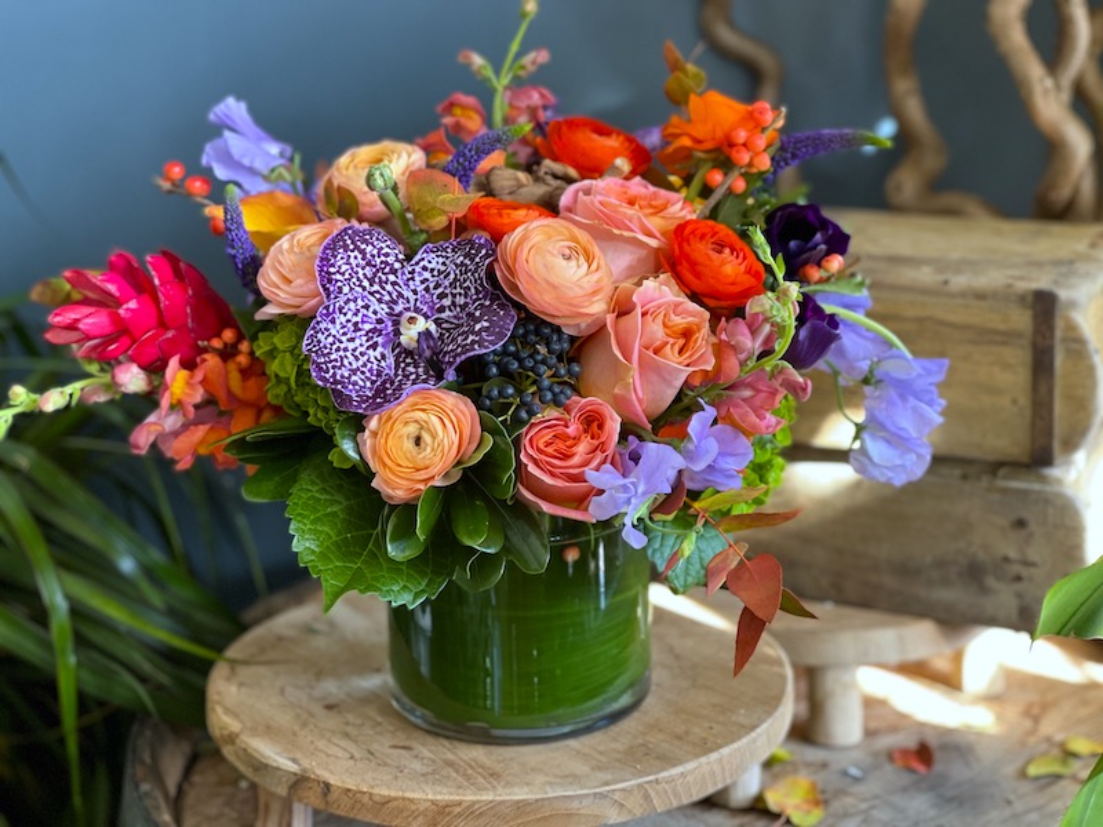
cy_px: 414
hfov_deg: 25.3
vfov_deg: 19.1
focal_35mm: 77
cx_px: 552
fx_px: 2454
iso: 200
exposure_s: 1/40
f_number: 2.8
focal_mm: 9
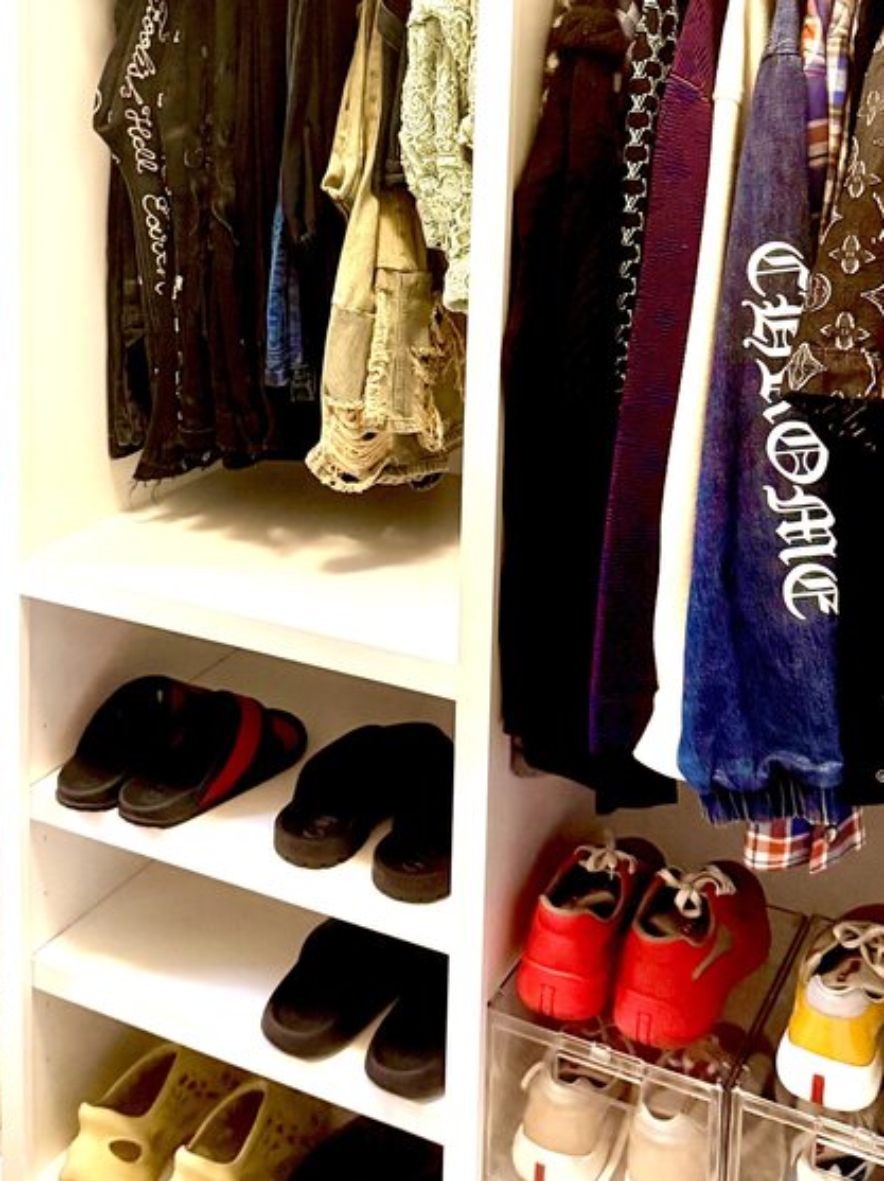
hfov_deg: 31.4
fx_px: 1568
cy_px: 213
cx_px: 352
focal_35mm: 46
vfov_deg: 39.4
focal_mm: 6.76
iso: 500
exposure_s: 1/60
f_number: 1.78
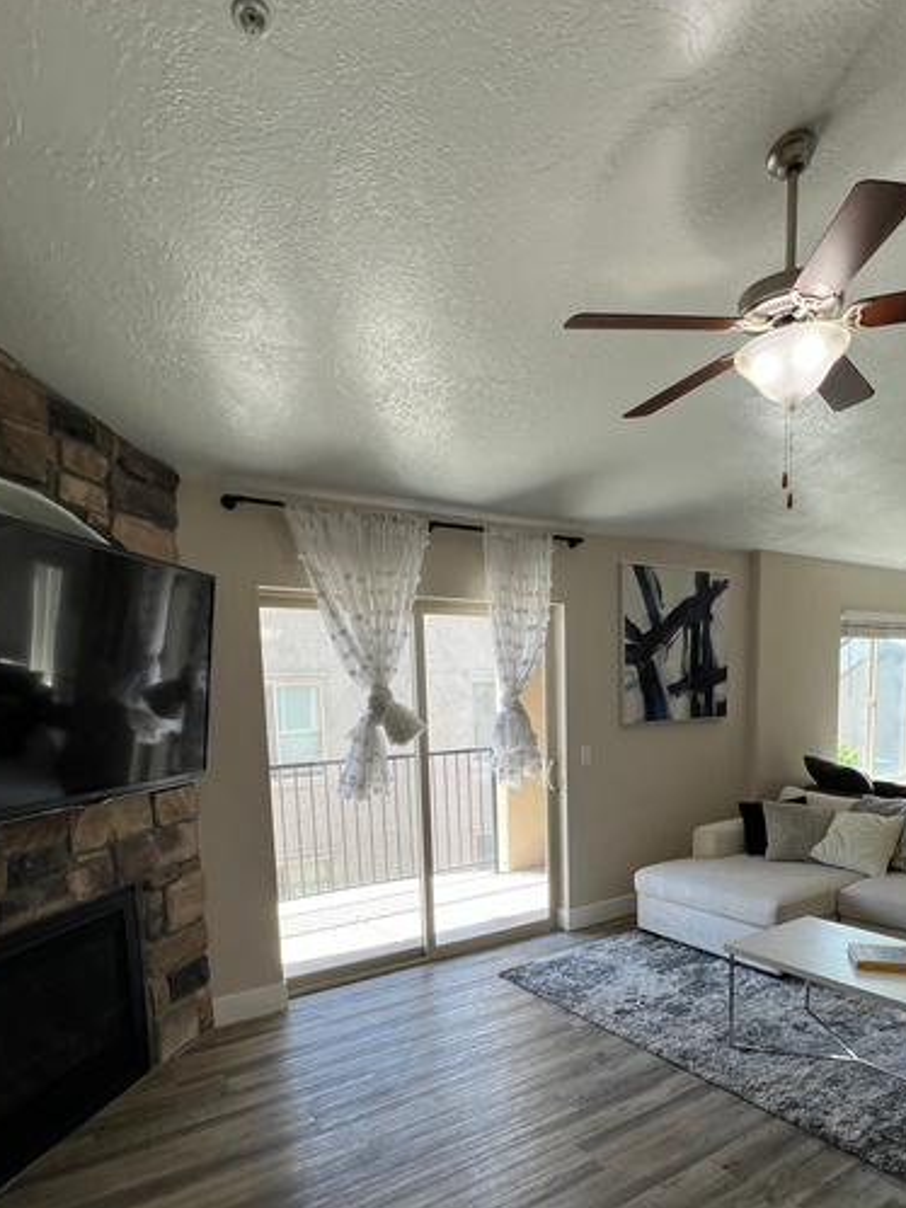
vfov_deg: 79.6
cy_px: 784
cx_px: 511
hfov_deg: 65.7
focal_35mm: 20
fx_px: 698
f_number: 1.8
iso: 40
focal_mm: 1.57
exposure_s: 1/120
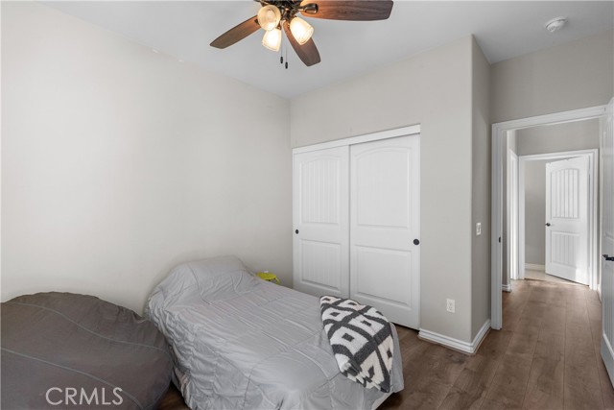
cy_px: 205
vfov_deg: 73.8
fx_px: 273
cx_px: 307
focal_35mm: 16
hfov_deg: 96.7
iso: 2000
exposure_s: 1/40
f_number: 8
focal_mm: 16
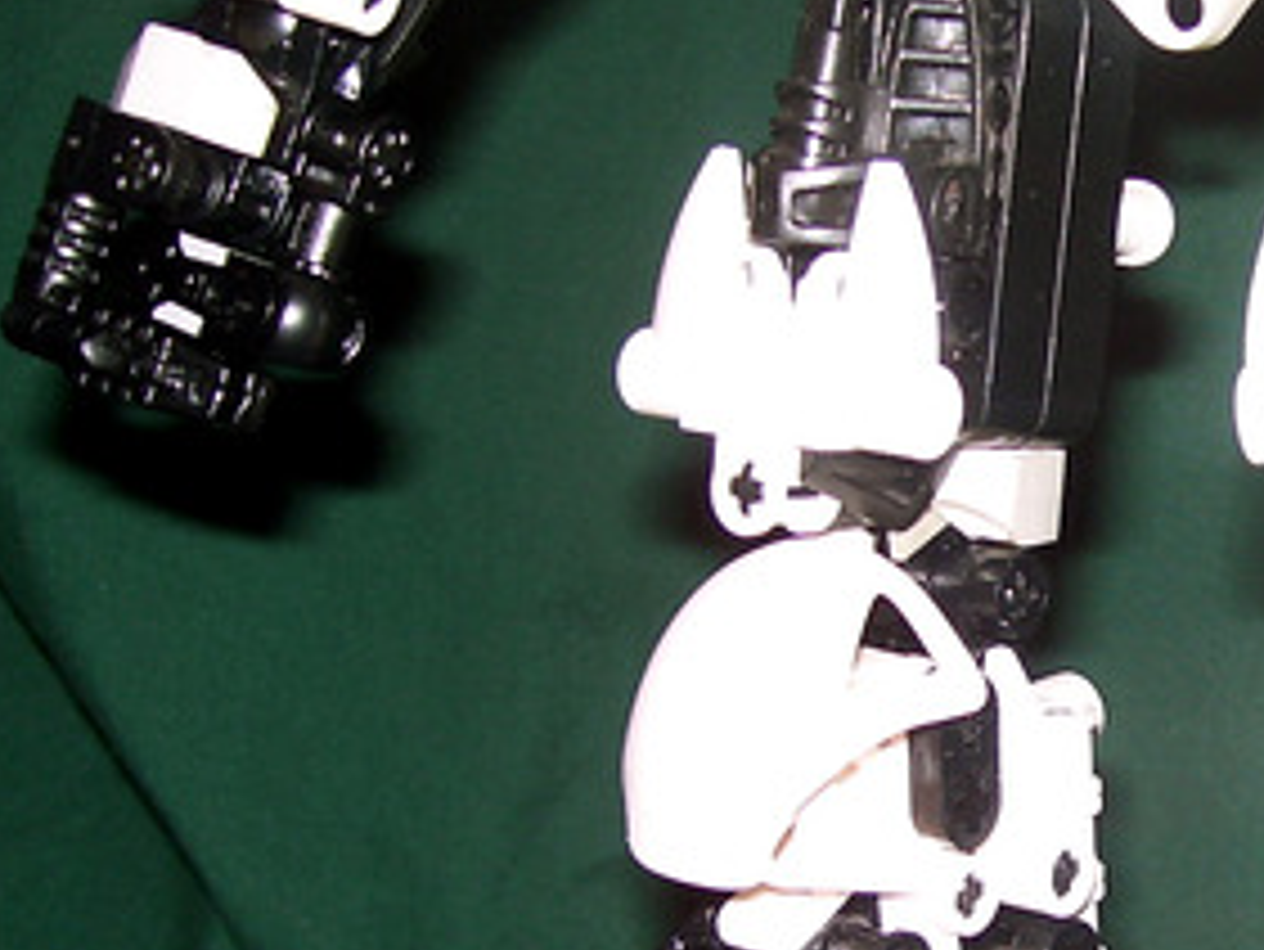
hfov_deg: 23.0
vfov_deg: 17.8
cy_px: 770
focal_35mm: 82
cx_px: 1237
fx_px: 2996
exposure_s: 1/60
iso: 80
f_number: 2.7
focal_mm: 6
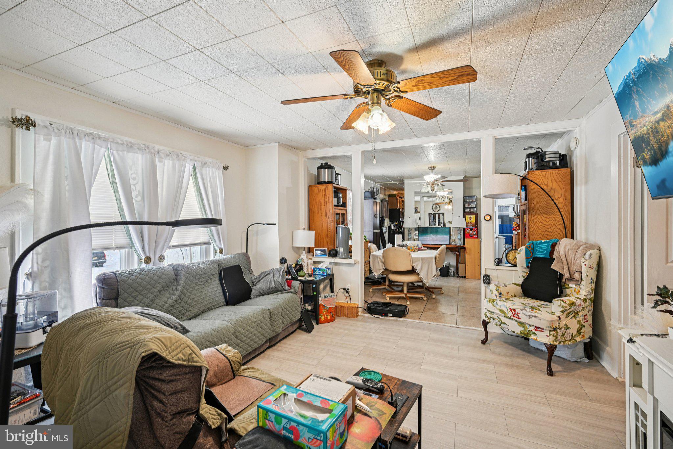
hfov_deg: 96.7
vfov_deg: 73.7
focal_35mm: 16
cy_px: 224
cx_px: 336
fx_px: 299
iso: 400
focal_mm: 16
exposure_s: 1/25
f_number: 8
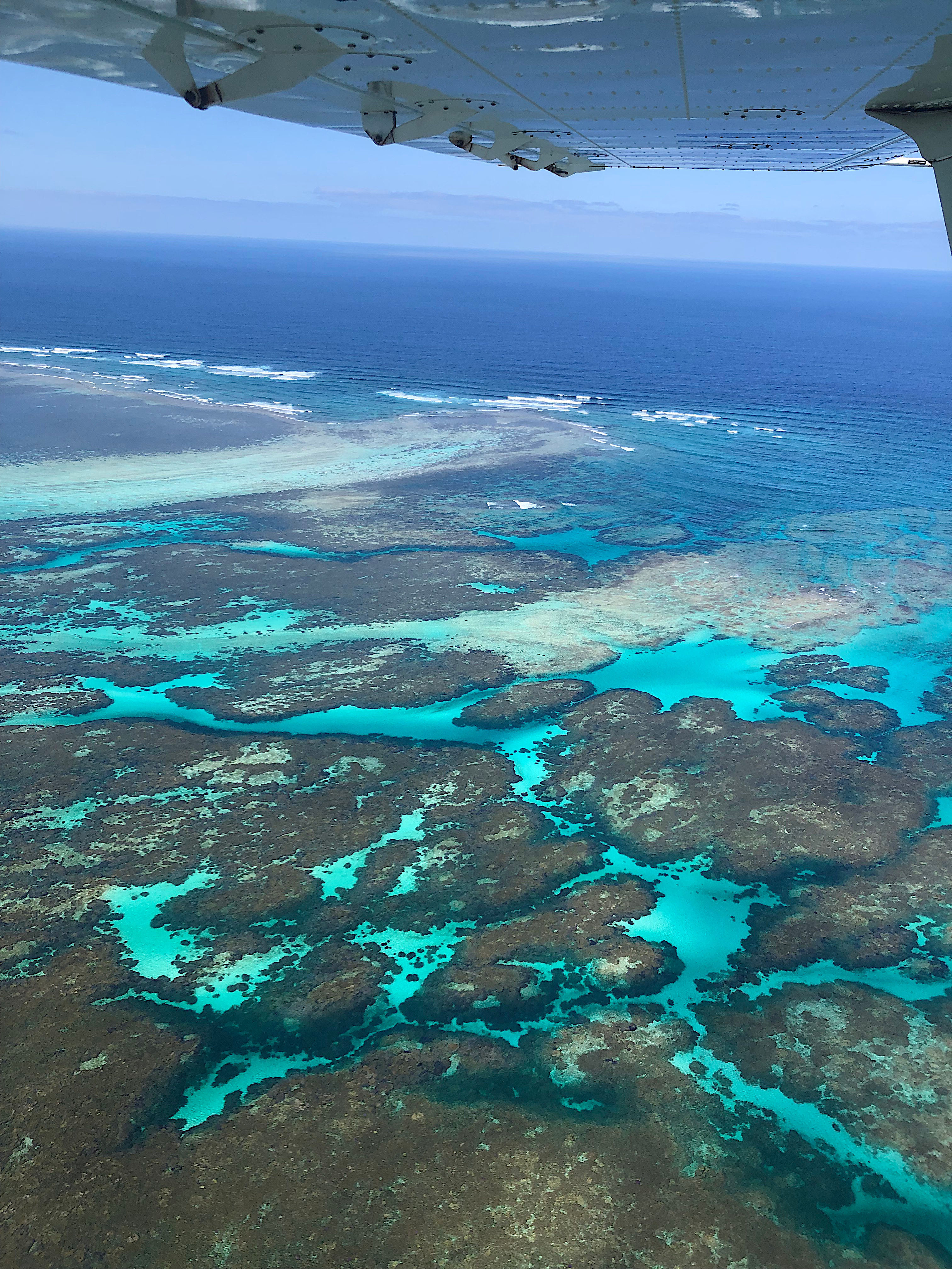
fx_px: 1027
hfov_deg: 49.7
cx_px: 476
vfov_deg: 63.4
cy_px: 634
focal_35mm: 28
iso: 20
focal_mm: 3.99
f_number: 1.8
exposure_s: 1/1656
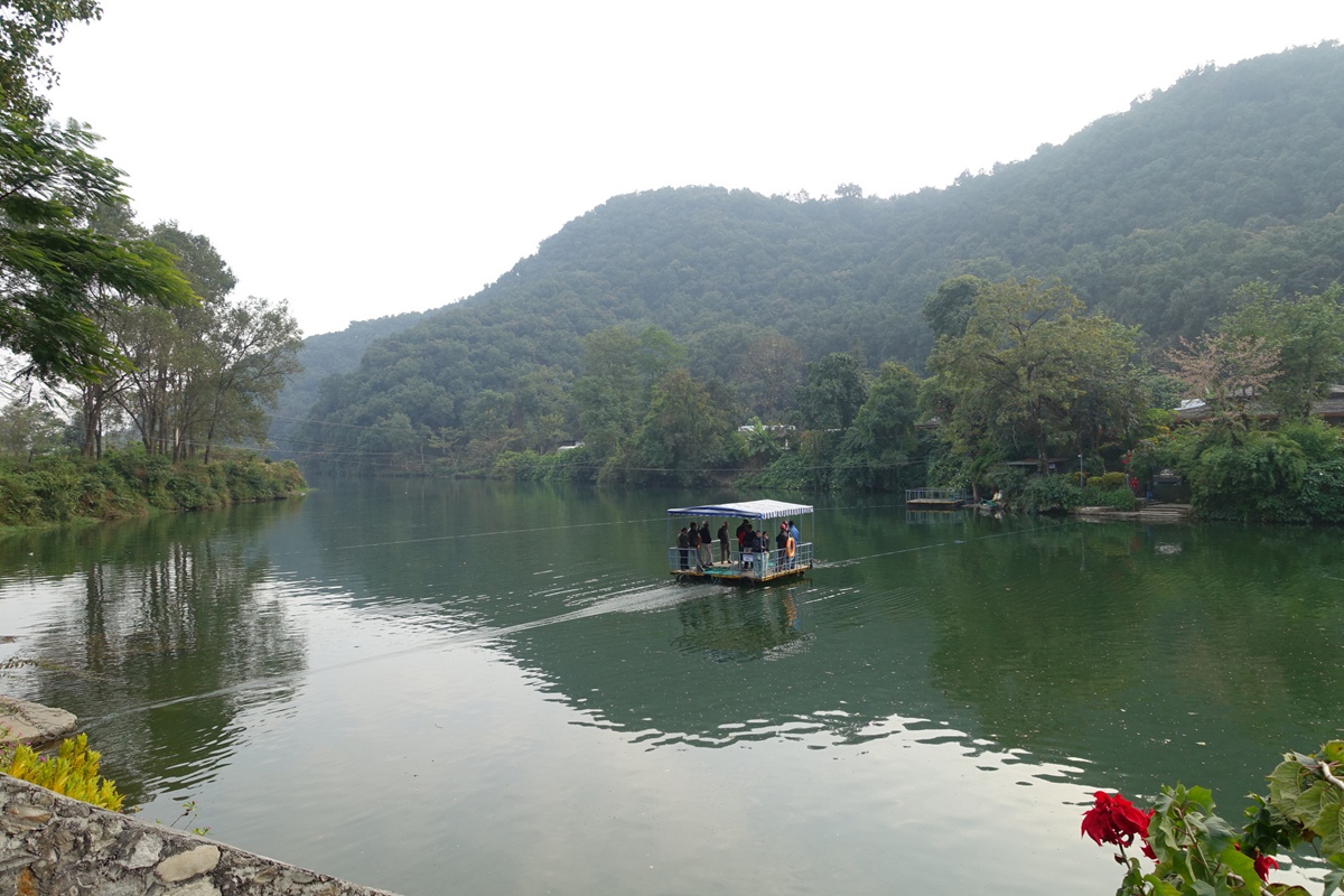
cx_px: 672
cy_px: 448
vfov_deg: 53.1
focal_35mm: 24
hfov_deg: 73.7
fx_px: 896
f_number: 4
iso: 125
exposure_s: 1/100
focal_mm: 8.8
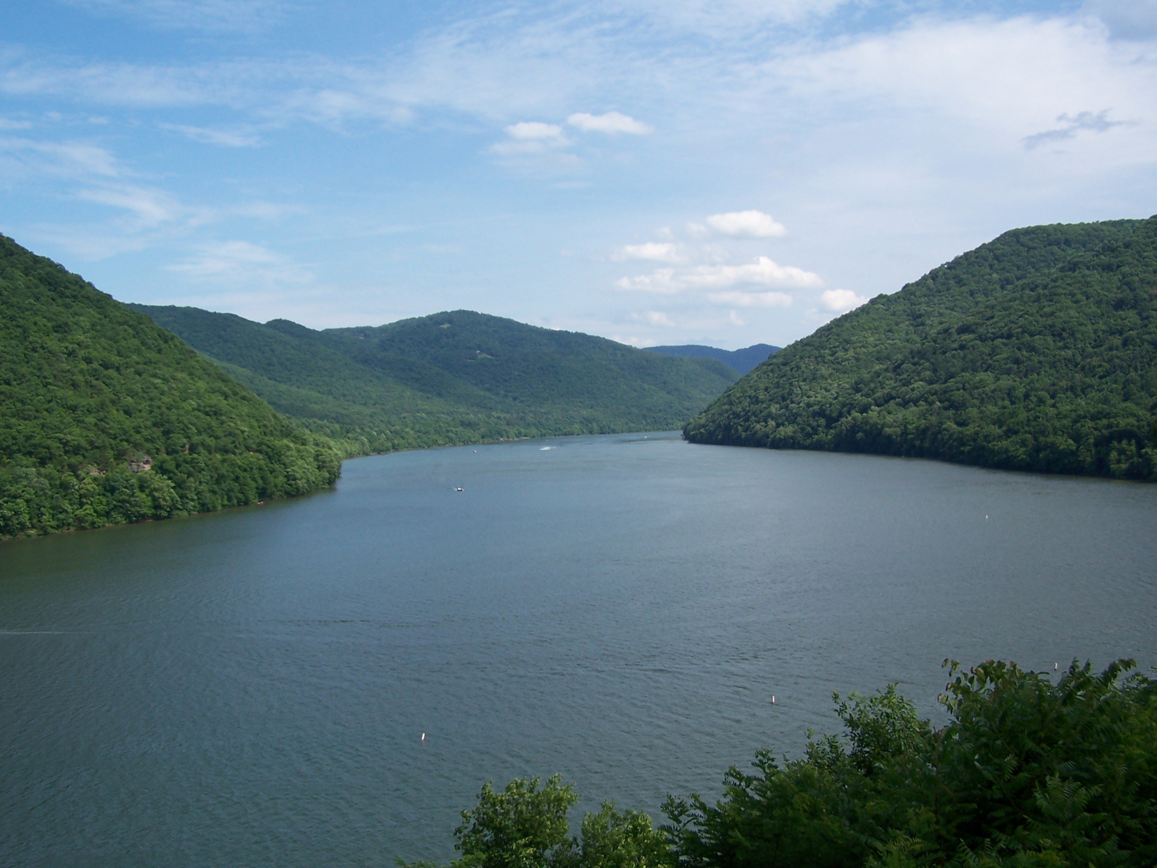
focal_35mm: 38
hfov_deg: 49.0
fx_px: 1270
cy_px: 434
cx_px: 578
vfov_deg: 37.7
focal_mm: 6.3
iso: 80
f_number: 4
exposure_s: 1/800
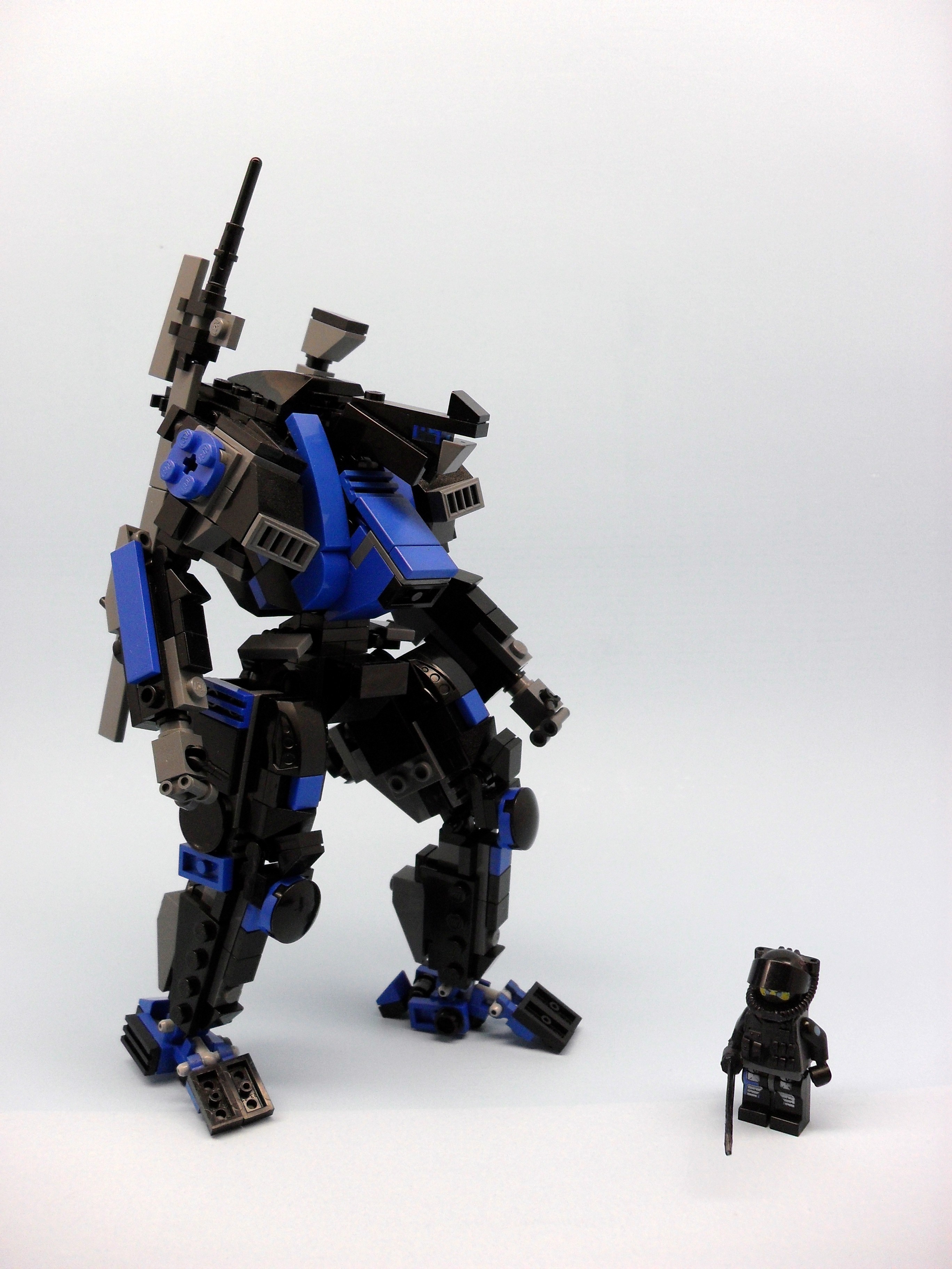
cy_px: 634
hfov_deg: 40.7
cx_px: 476
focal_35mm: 35
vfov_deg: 52.6
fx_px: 1283
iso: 100
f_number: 2.8
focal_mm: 6.2
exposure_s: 1/90
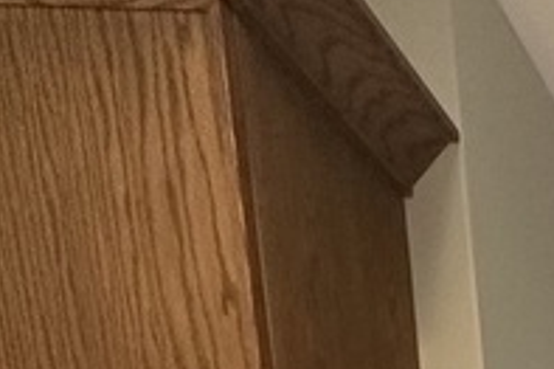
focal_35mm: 80
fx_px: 1230
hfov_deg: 17.8
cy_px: 1115
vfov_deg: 10.9
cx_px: 1102
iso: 160
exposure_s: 1/99
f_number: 2.2
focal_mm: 2.22
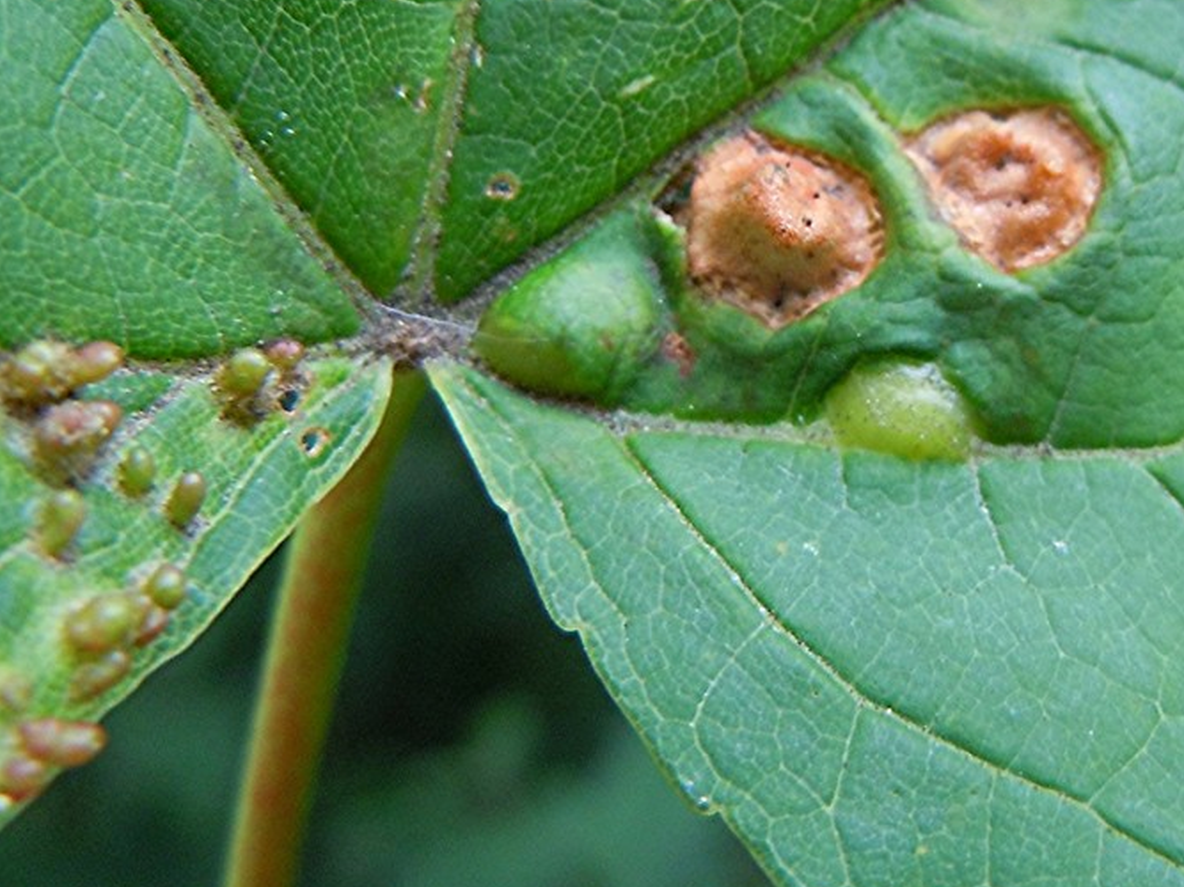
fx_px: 1231
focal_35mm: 36
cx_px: 623
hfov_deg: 51.3
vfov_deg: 39.6
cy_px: 392
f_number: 3.5
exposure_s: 1/125
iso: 200
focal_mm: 5.4
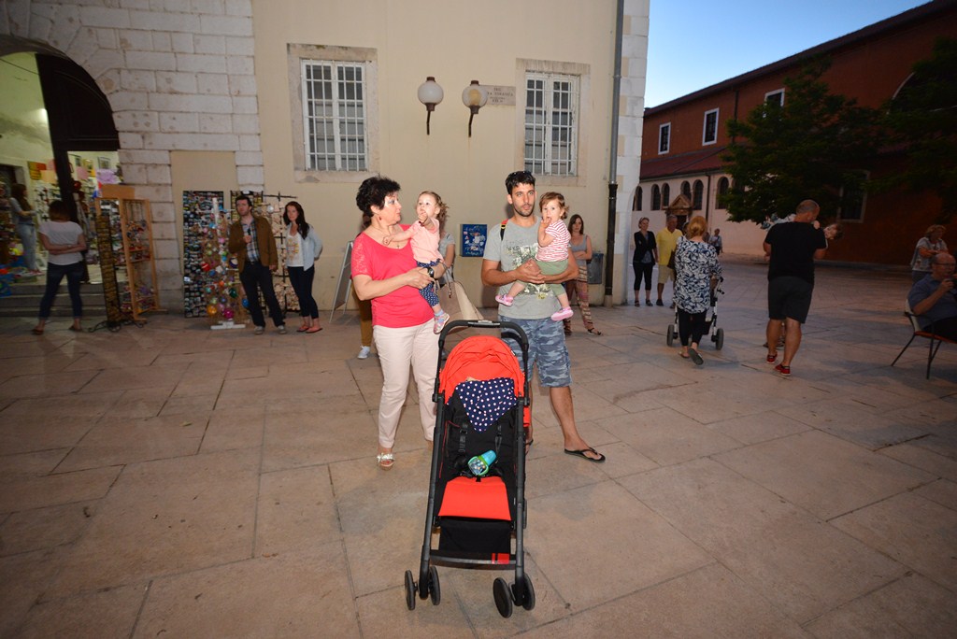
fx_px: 452
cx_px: 478
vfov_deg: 70.5
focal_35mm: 17
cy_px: 320
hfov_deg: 93.2
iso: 2000
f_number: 3.2
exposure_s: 1/160
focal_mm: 17
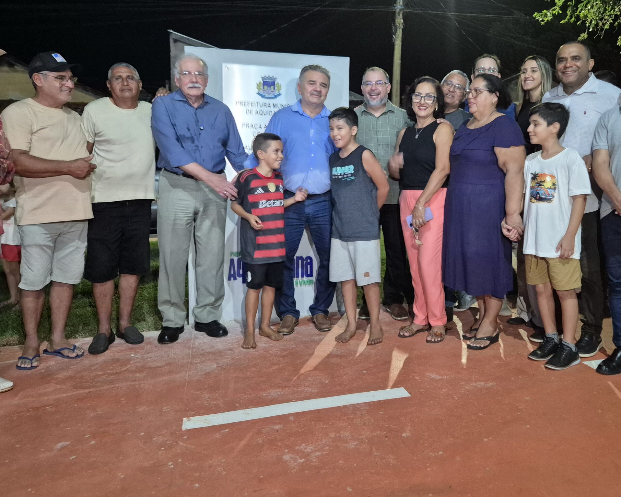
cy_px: 214
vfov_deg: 48.4
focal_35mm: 30
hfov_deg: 58.1
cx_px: 385
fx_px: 551
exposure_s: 1/60
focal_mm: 5.4
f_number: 1.8
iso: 1600
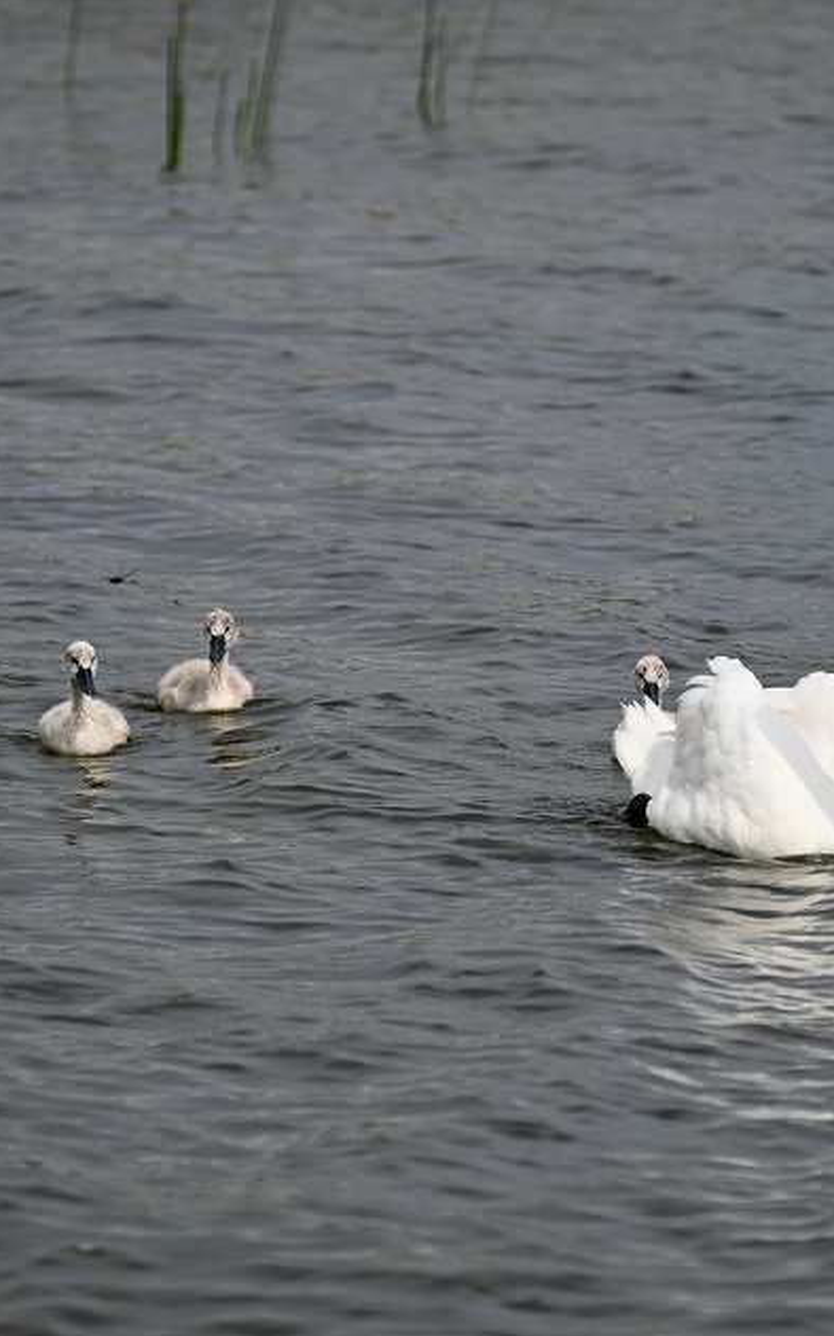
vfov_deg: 6.8
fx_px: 11172
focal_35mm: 307
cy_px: 667
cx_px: 421
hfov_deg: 4.3
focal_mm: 200
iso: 100
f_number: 5.6
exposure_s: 1/1000
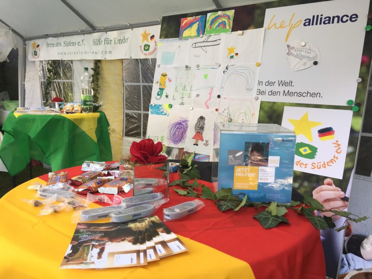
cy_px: 140
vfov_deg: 48.2
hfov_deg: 61.7
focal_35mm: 29
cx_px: 186
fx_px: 312
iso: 32
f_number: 2.2
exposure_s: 1/50
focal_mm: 4.15
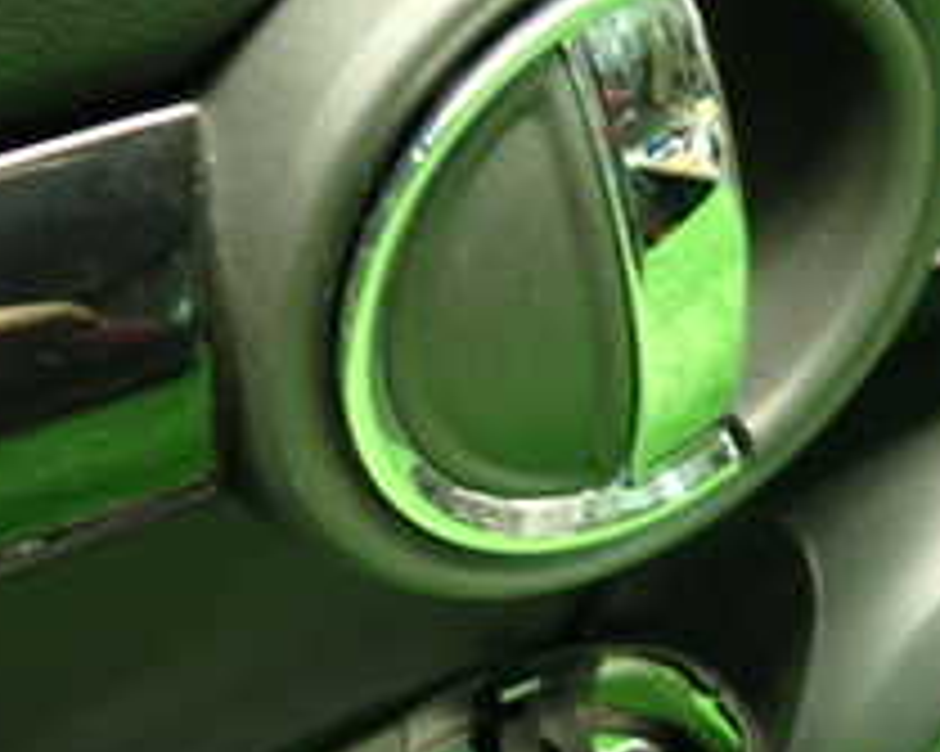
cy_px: 635
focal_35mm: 70
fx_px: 1947
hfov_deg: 27.1
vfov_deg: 21.5
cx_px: 414
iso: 800
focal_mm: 4.5
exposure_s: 1/30
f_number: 2
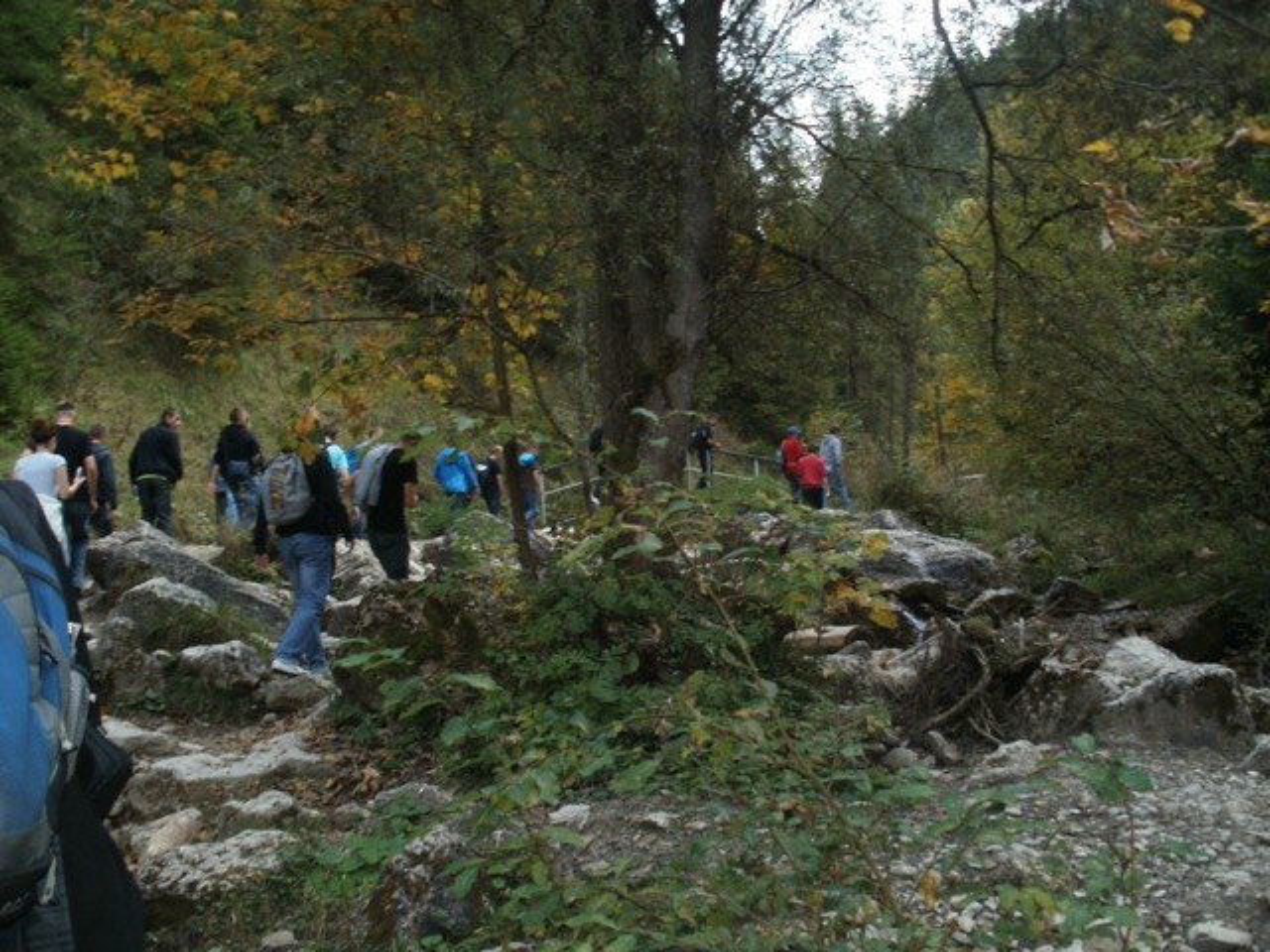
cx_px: 635
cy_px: 476
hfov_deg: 51.4
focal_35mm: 36
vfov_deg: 39.7
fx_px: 1321
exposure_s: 1/125
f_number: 3.5
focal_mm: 6.3
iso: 100
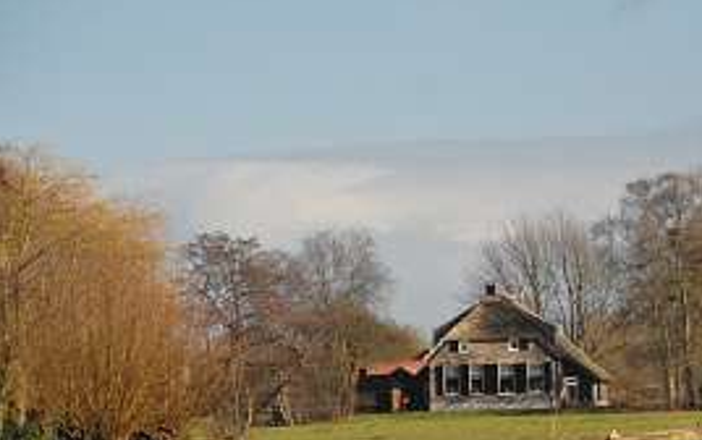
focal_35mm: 256
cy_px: 297
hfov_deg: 8.2
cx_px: 503
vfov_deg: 5.1
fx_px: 4902
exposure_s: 1/1600
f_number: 5.6
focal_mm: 100
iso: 320
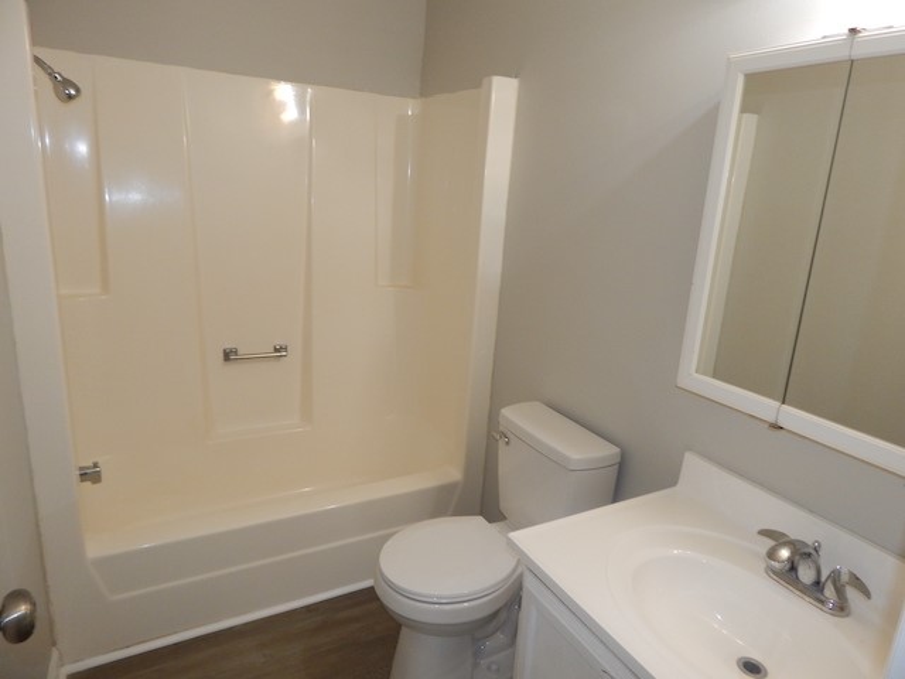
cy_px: 340
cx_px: 452
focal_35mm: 22
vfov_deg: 61.1
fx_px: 575
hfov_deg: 76.4
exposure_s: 1/30
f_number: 3
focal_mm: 4
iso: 200
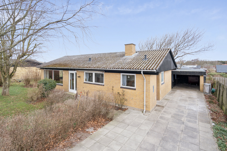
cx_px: 114
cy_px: 76
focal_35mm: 17
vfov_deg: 70.4
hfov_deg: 93.3
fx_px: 107
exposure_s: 1/160
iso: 320
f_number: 4
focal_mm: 17
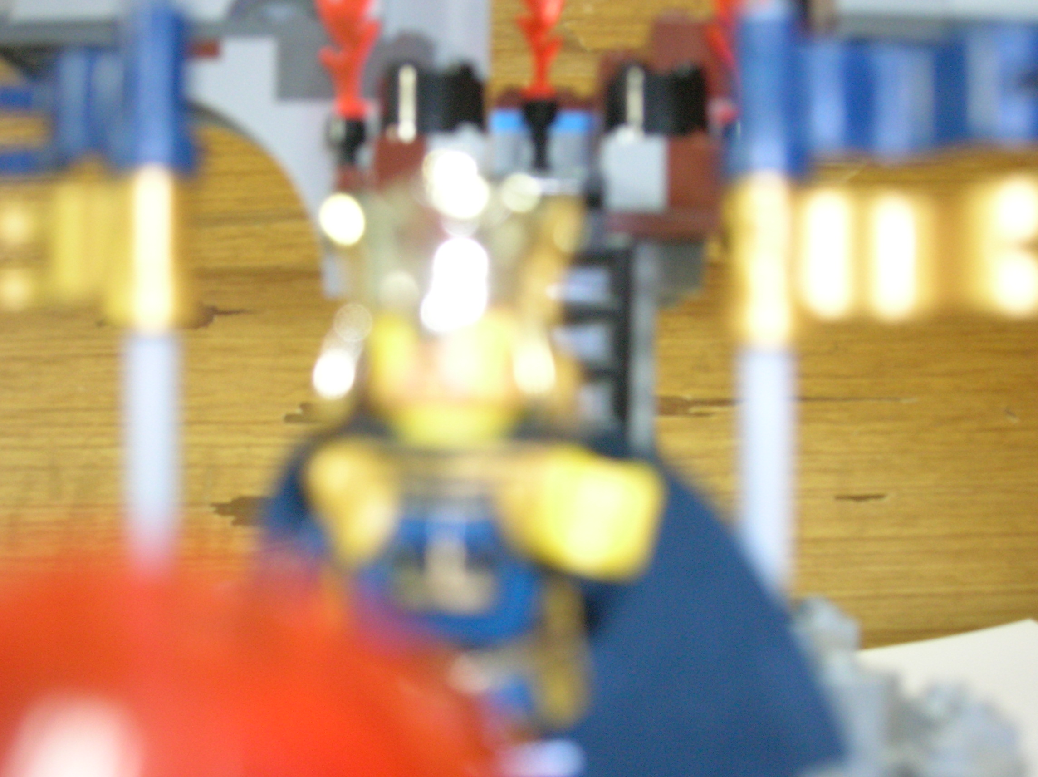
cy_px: 388
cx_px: 519
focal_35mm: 38
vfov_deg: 37.7
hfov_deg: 49.0
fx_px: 1139
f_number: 3
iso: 200
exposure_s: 1/11.1
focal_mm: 6.4
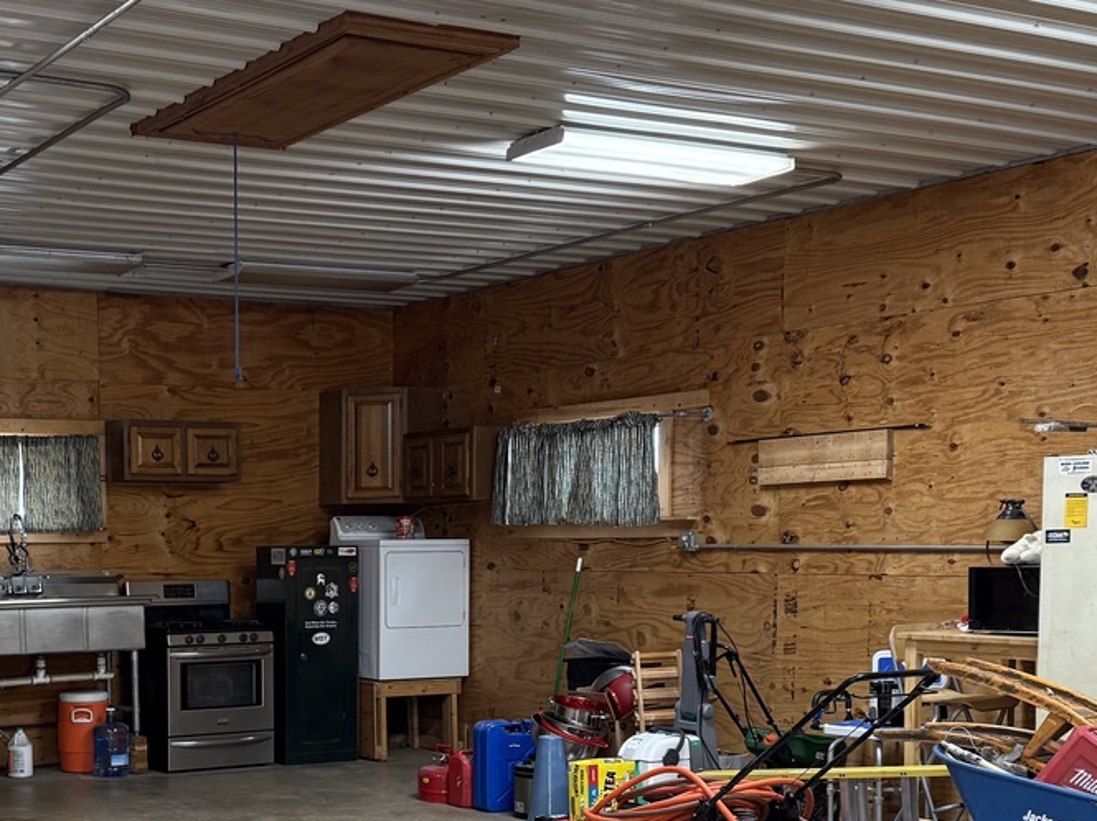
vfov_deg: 27.5
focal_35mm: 52
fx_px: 1647
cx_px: 191
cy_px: 654
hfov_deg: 35.4
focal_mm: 6.76
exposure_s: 1/60
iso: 250
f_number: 1.78
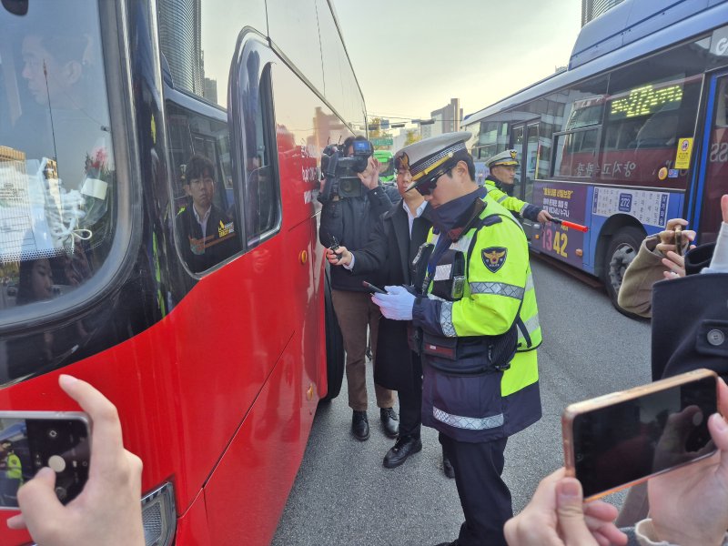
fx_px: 484
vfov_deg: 58.9
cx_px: 364
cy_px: 273
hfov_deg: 73.9
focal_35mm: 23
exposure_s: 1/430
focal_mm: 5.4
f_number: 1.8
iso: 25
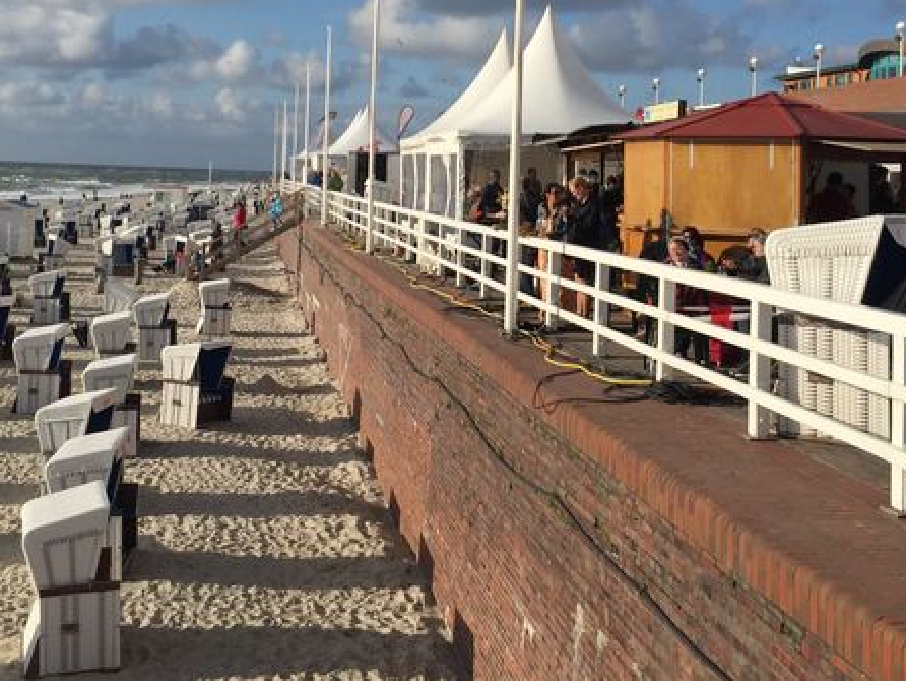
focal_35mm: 52
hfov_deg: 36.7
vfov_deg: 27.5
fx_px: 1362
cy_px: 136
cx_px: 384
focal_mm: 4.15
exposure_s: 1/3597
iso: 32
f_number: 2.2
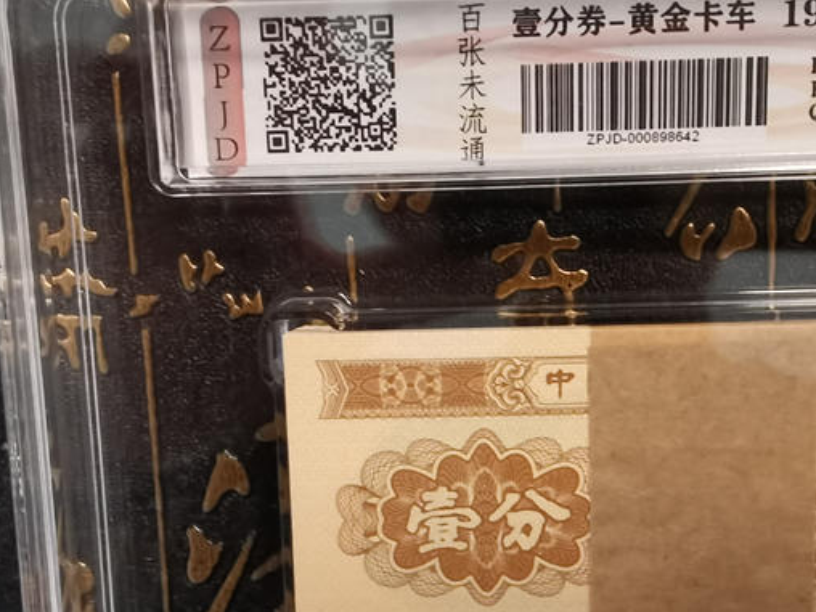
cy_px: 371
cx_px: 713
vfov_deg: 28.5
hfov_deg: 35.6
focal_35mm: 51
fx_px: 1202
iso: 500
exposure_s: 1/20
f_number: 2.2
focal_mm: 2.26
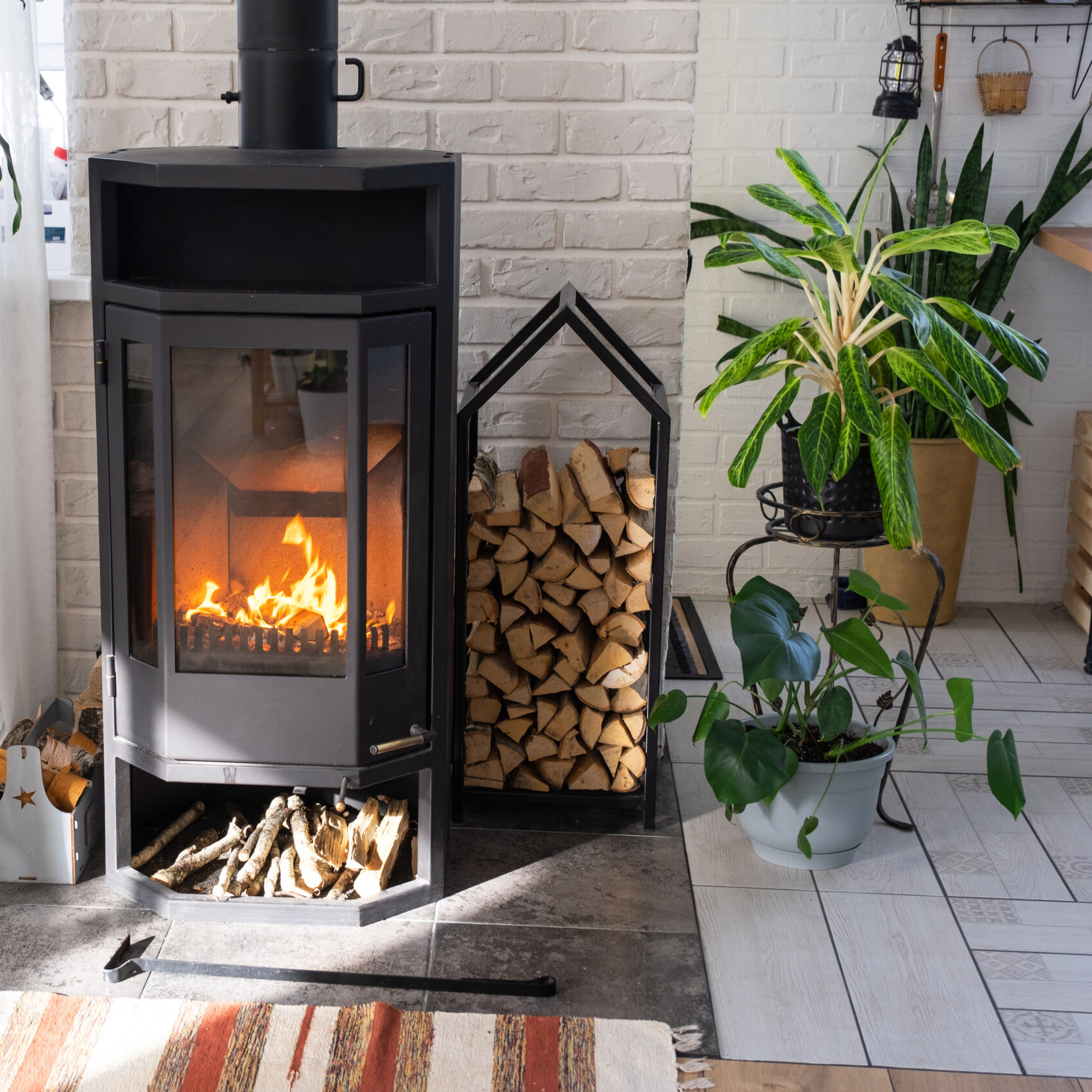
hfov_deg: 31.9
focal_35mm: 53
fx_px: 1892
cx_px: 345
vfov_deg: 32.2
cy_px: 545
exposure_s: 1/60
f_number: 4
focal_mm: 27.5
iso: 160
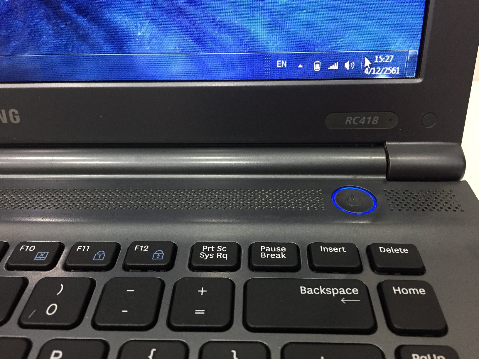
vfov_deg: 48.2
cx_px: 240
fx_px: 401
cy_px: 180
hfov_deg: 61.7
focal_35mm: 29
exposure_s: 1/33
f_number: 2.2
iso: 200
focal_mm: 4.15
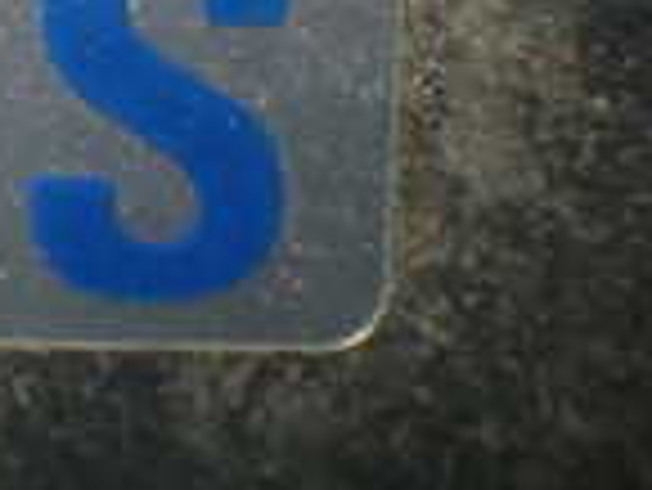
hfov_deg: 9.8
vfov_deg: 7.6
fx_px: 3657
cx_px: -436
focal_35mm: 194
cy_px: -184
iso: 250
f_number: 3.1
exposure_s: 1/50
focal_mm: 8.4
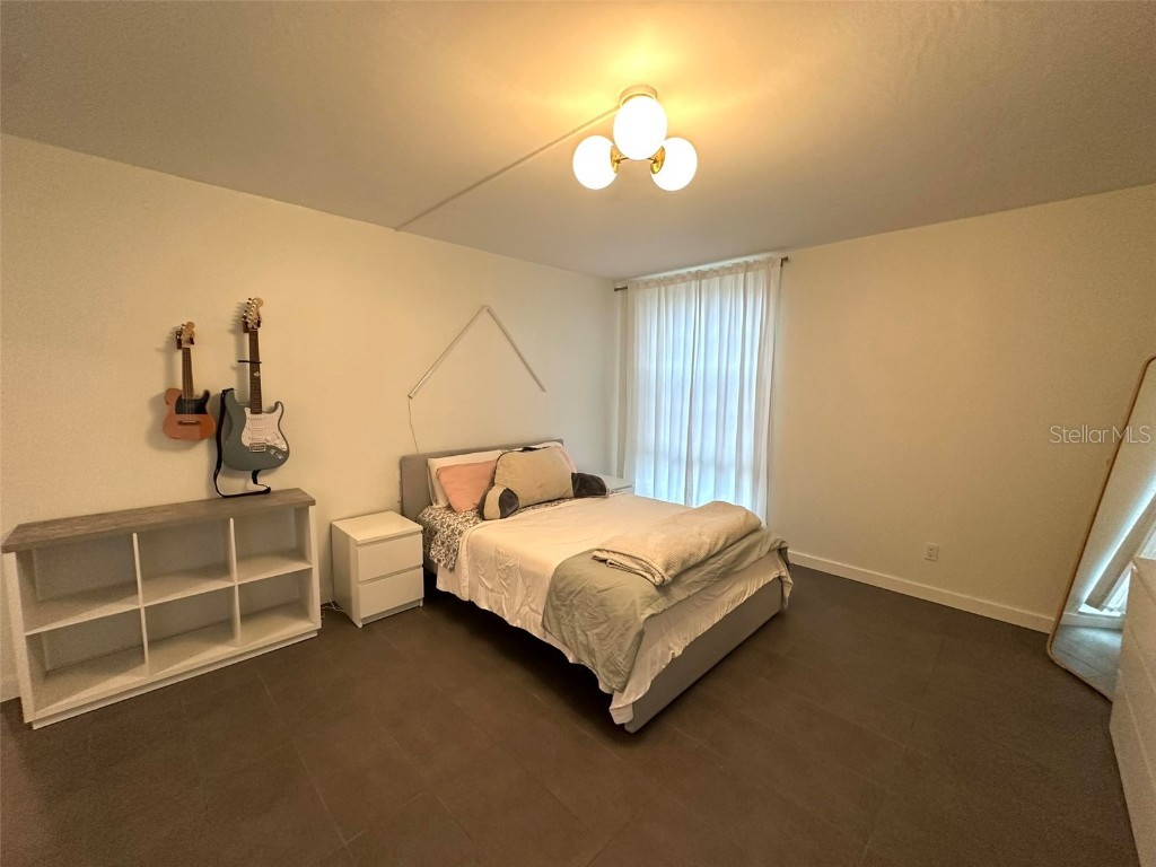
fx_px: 468
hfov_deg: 102.1
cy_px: 434
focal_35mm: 14
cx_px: 578
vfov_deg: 85.7
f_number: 2.2
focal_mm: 2.22
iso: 250
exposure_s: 1/120
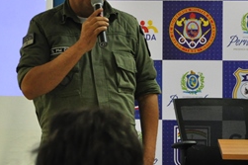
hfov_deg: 10.3
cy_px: 45
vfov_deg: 6.9
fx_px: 1370
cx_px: 89
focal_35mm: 199
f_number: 5
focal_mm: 52
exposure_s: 1/80
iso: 1250
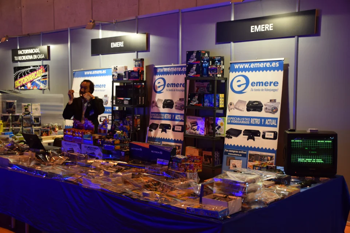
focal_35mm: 40
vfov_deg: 33.0
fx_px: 394
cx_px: 175
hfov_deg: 47.9
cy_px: 116
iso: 640
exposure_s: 1/60
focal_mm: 27
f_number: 4
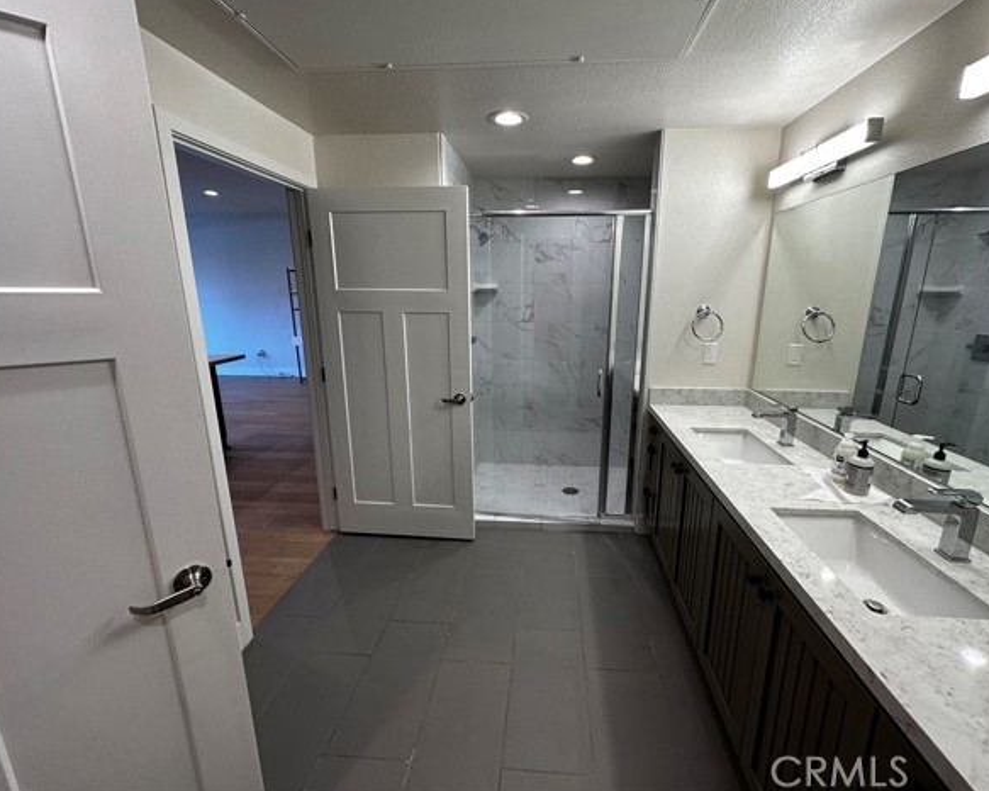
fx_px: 439
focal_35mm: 15
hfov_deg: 96.7
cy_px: 389
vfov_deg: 84.0
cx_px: 521
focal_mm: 2.22
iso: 125
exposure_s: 1/120
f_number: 2.2
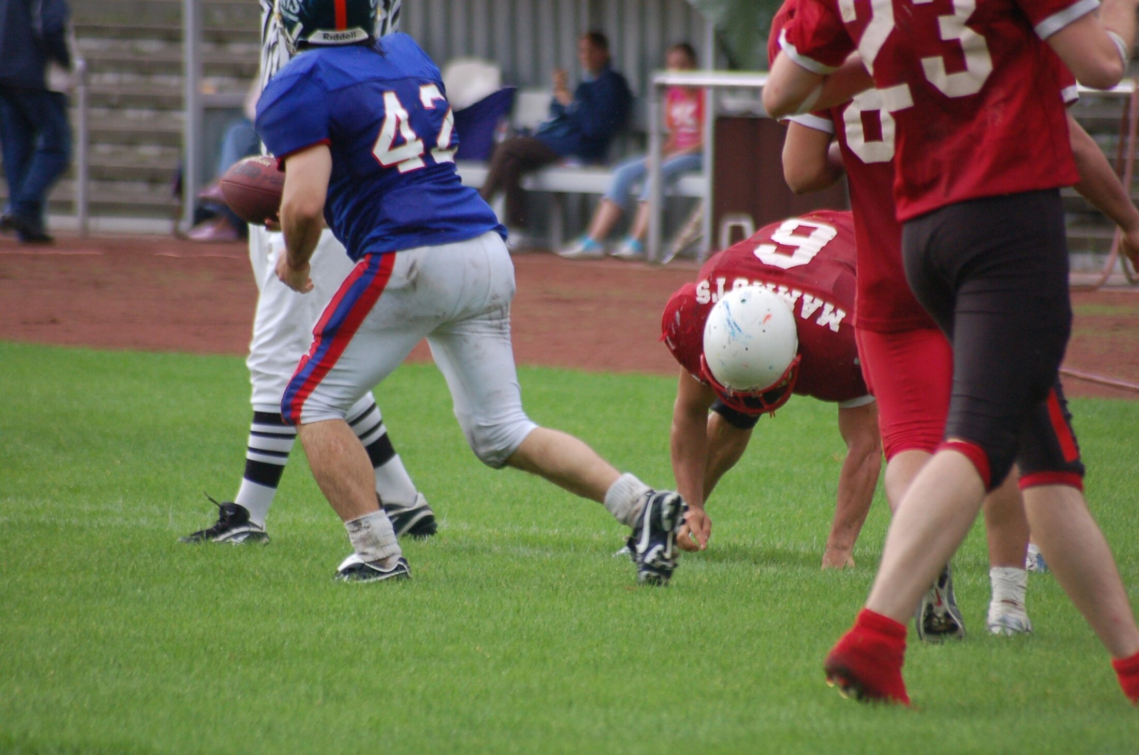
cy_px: 378
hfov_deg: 4.6
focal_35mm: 450
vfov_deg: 3.0
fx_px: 14211
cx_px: 570
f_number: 5.6
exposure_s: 1/250
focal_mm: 300
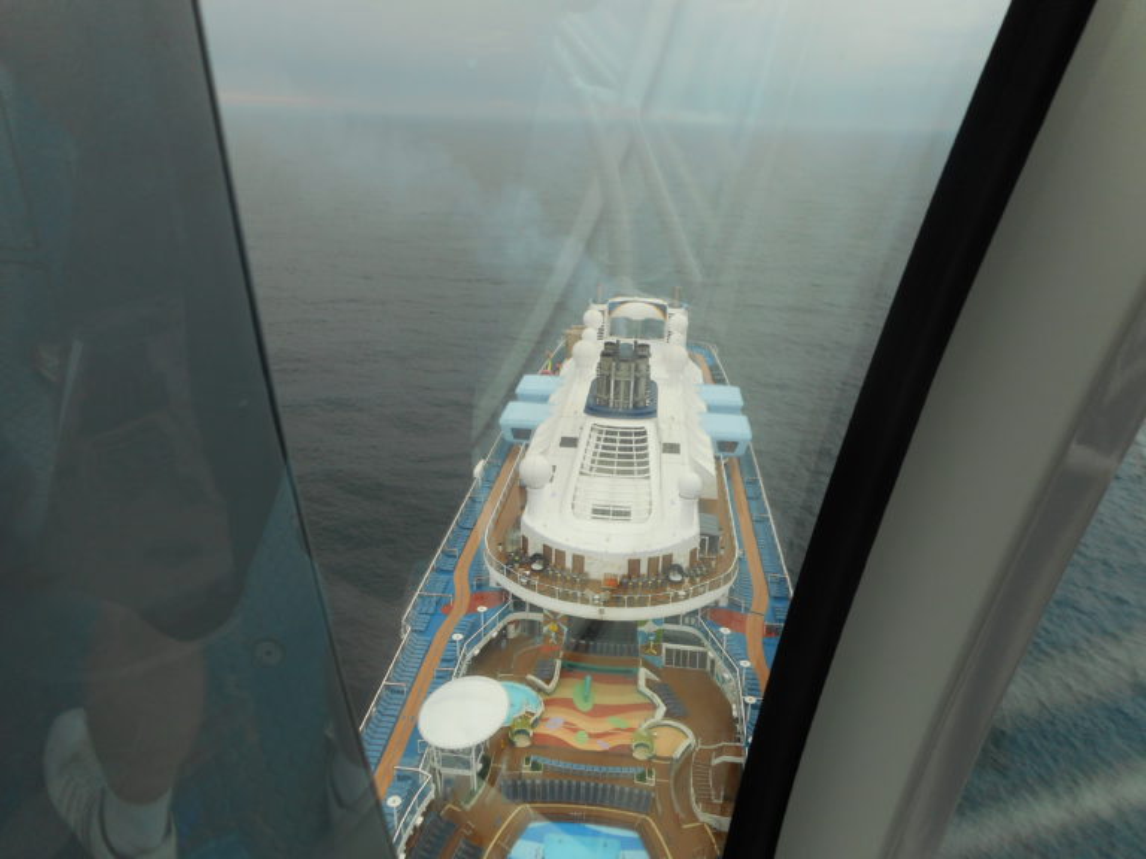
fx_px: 828
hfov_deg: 69.4
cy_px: 430
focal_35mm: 25
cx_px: 573
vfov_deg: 54.9
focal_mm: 4.5
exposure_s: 1/160
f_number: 3.7
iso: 80
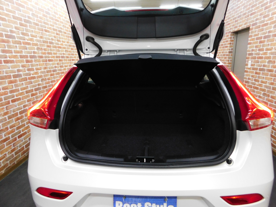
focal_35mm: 23
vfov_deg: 58.9
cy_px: 104
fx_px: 183
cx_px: 138
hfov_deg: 73.9
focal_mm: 4
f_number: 3
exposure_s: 1/30
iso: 360
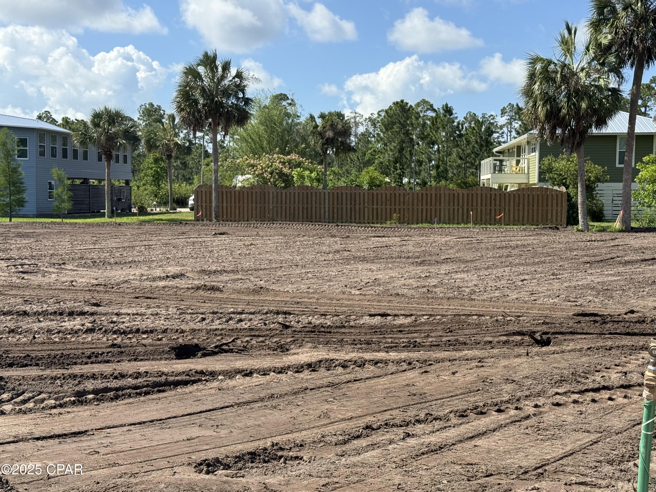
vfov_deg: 30.3
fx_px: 910
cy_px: 246
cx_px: 328
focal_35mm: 48
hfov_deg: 39.7
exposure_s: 1/3891
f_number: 1.78
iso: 80
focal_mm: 6.76
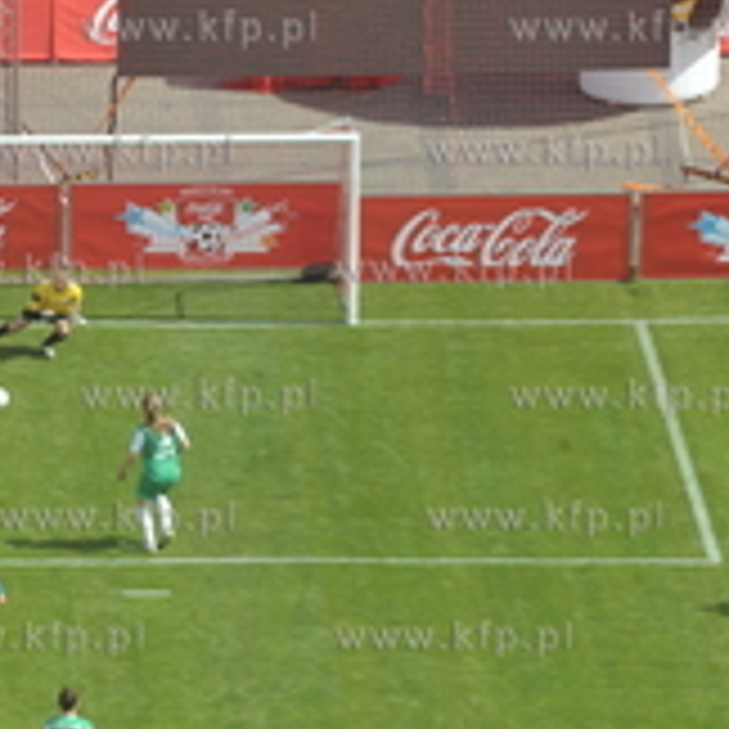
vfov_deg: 4.2
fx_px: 9983
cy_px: 454
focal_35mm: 419
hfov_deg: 4.2
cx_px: -72
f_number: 13
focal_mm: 200
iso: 320
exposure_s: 1/320
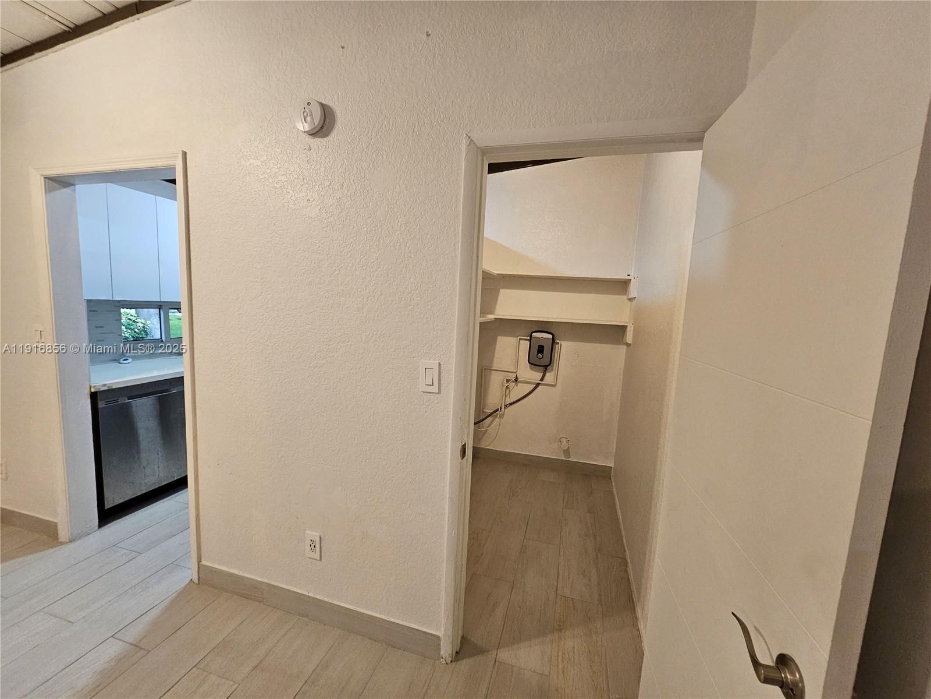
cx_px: 466
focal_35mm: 13
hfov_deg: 106.2
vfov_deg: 89.9
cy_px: 350
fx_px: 350
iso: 400
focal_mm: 2.2
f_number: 2.2
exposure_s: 1/60
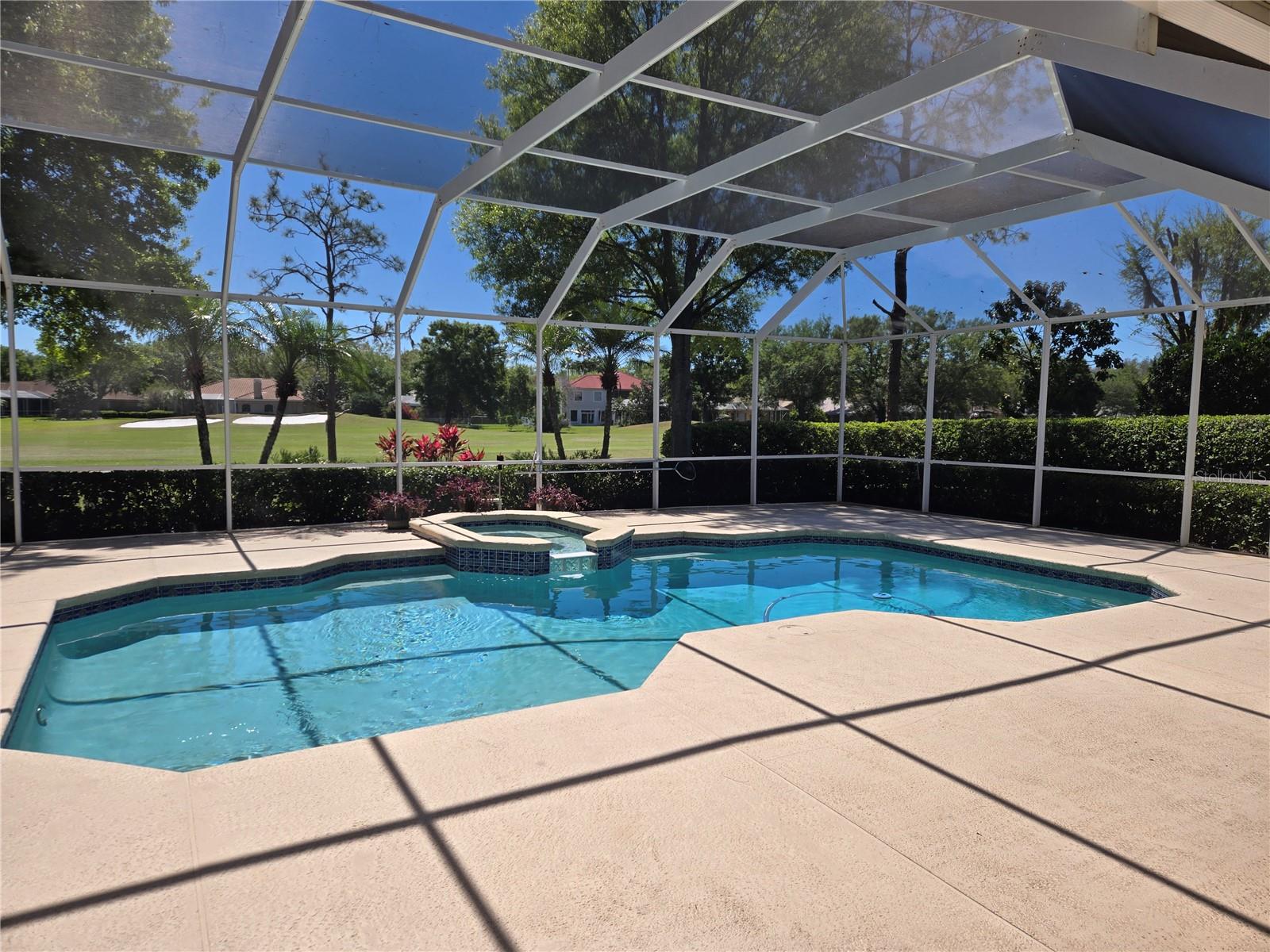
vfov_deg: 58.9
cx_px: 635
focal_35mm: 23
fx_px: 844
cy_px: 476
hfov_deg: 73.9
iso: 25
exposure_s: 1/1509
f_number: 1.8
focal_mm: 5.4
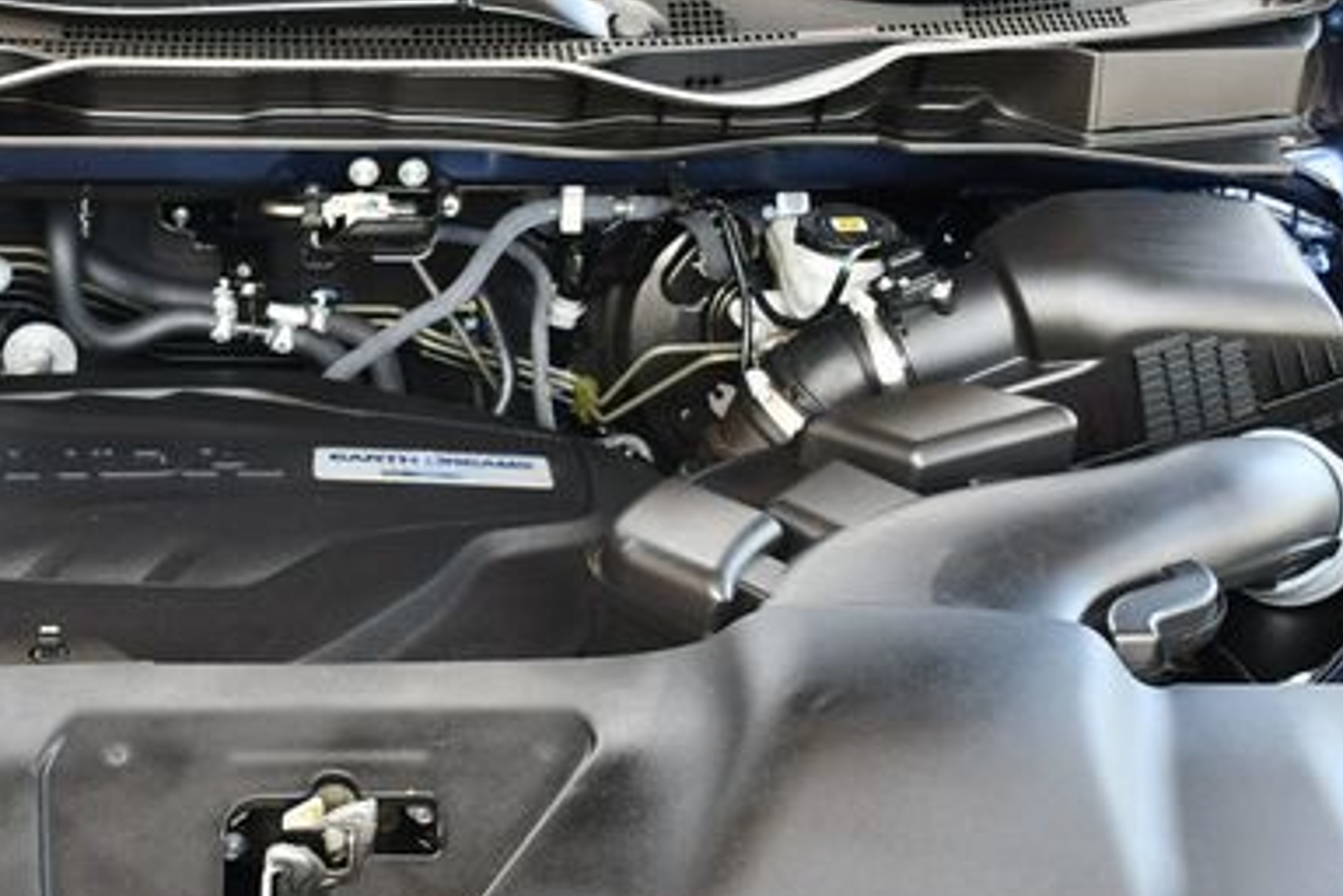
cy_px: 350
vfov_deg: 22.6
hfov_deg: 32.7
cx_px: 322
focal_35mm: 60
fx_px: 2238
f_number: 3.5
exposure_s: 1/250
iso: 560
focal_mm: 18
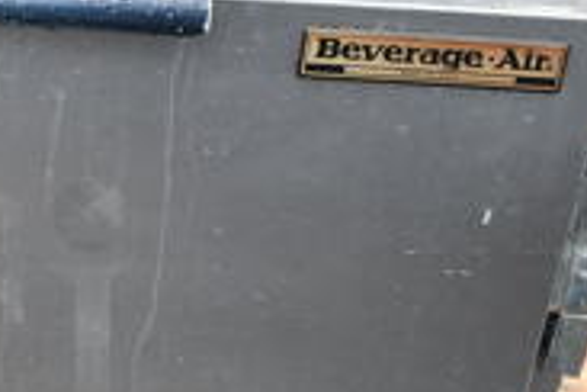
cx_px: -96
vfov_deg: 15.0
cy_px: 344
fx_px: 1467
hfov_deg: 21.2
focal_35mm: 90
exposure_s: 1/60
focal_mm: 18
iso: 100
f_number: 4
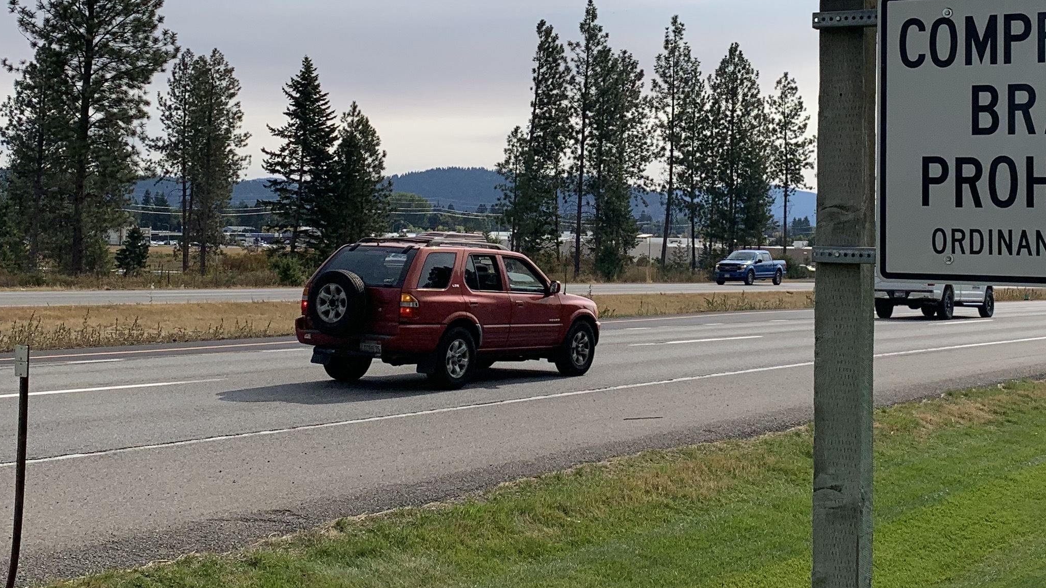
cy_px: 102
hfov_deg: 36.9
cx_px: 683
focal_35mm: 56
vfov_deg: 21.1
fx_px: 1553
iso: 25
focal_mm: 4.25
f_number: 1.8
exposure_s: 1/5714
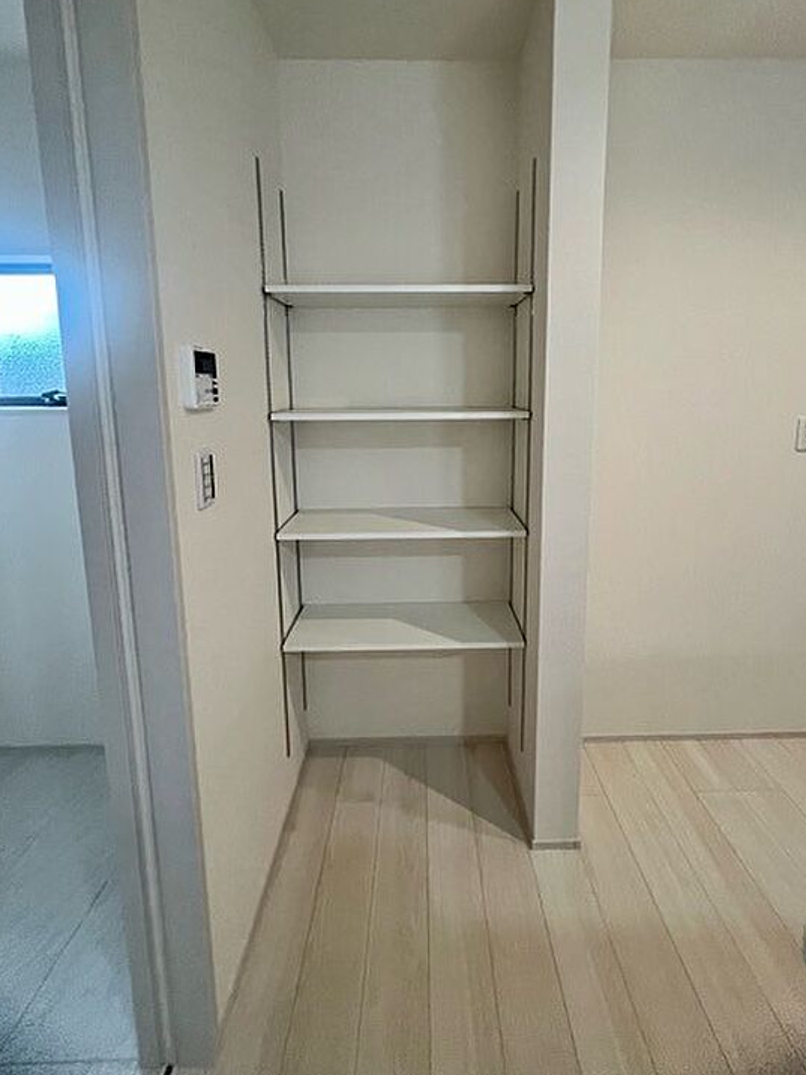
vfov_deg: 97.4
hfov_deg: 81.7
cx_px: 428
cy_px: 456
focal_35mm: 15
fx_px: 466
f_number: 1.8
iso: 200
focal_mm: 1.57
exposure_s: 1/100
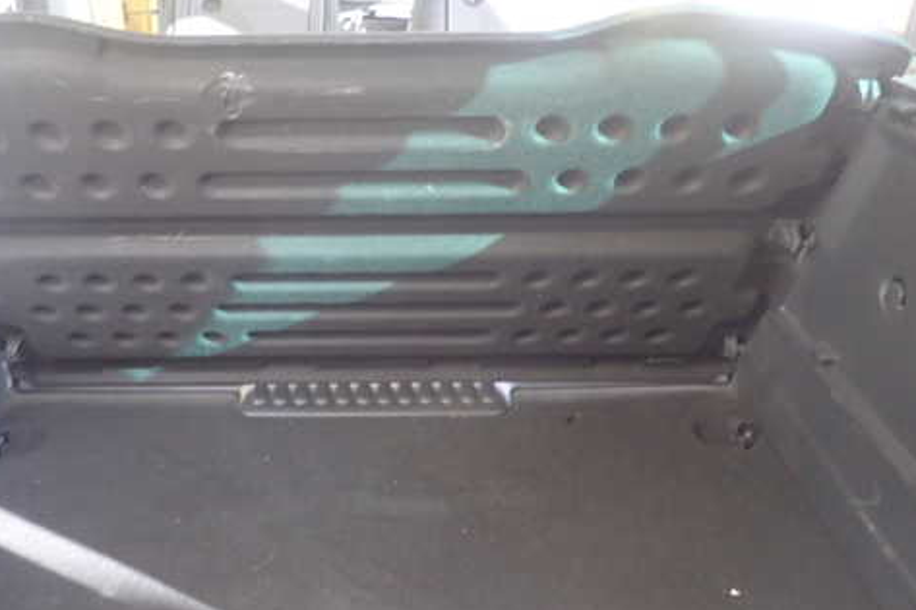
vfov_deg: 39.9
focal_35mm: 33
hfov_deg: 56.9
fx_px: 839
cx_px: 374
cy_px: 265
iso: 640
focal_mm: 4.5
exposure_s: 1/30
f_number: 2
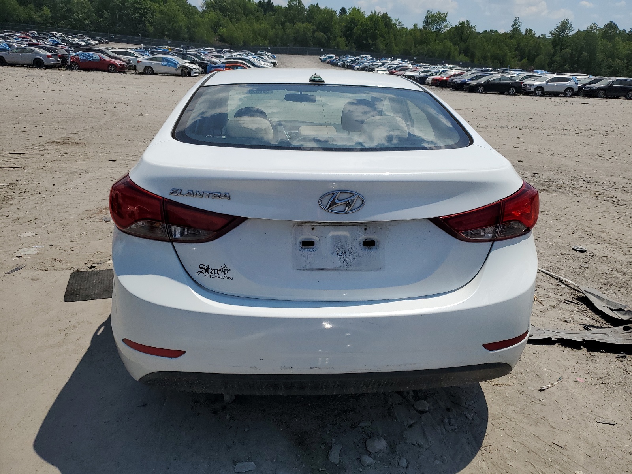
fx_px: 475
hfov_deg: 67.3
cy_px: 237
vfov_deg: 53.1
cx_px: 316
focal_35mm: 26
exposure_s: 1/10000
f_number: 1.5
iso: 51
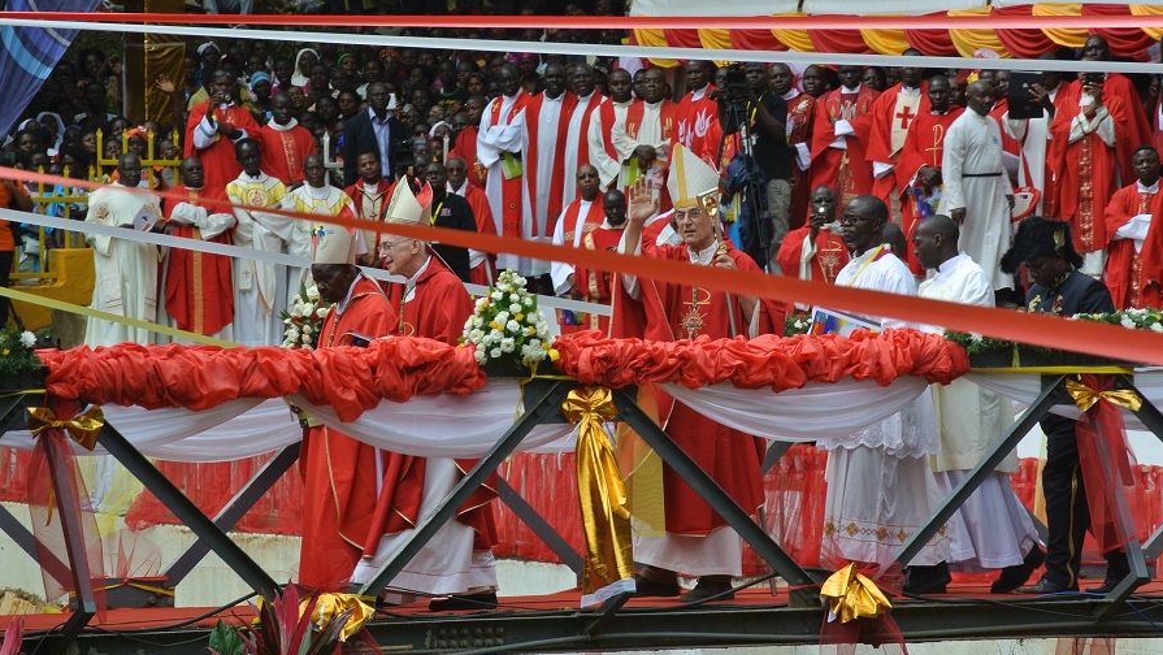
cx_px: 581
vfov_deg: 3.9
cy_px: 338
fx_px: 9655
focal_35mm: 313
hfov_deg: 6.9
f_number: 9
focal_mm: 110
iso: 100
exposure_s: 1/80
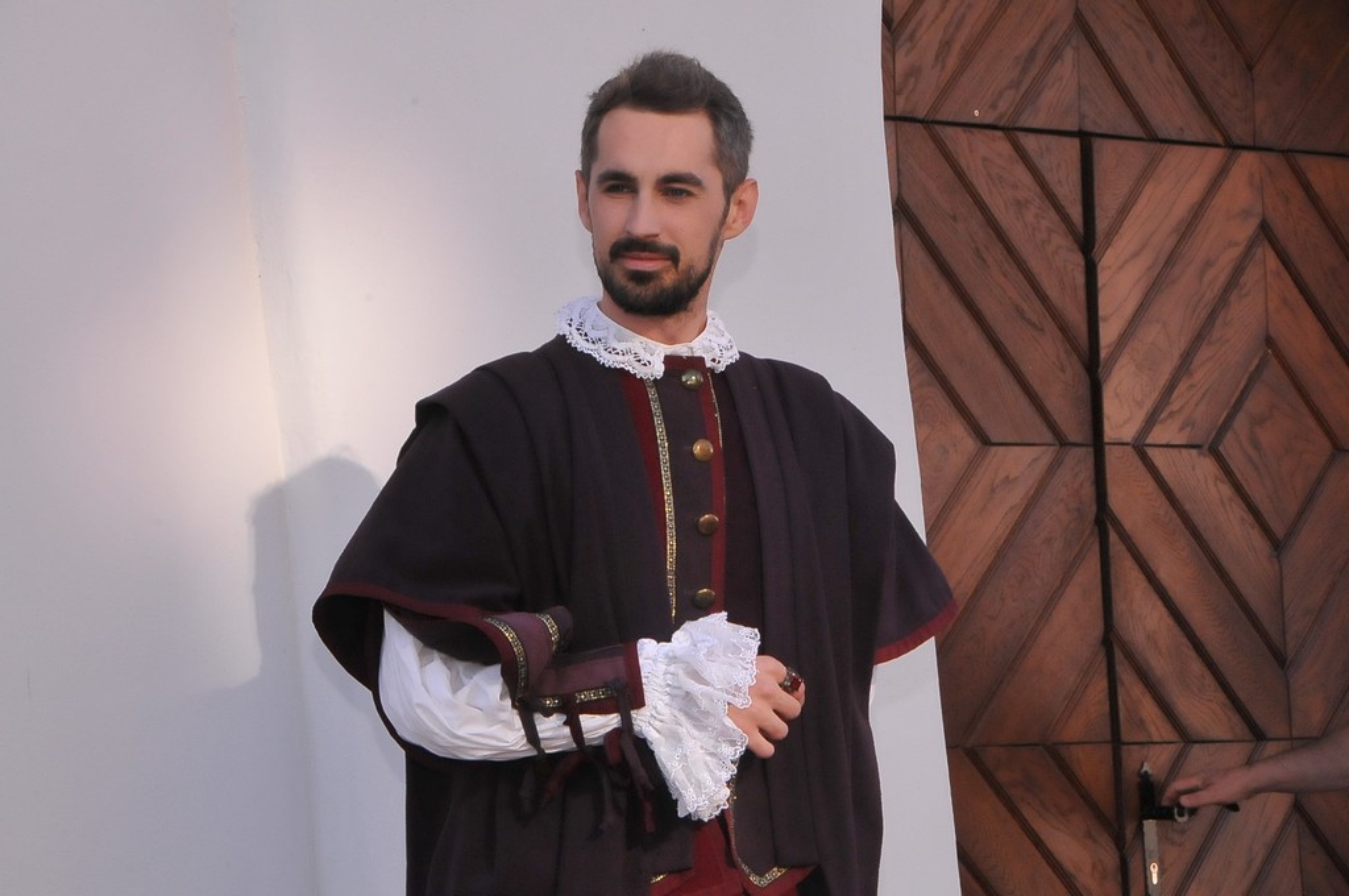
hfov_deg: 15.2
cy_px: 448
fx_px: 5052
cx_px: 674
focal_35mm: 135
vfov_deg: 10.1
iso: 1600
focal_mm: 90
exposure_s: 1/250
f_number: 18
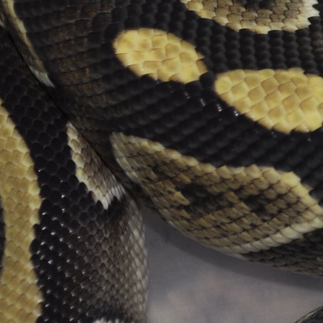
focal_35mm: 498
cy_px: -26
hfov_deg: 3.5
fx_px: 5257
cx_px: 597
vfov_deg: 3.5
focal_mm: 70
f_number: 5.6
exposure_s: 1/125
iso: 200
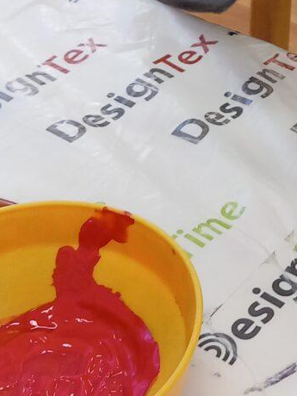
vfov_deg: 20.1
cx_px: 404
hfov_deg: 14.9
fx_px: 1075
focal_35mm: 94
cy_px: -17
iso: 125
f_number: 1.8
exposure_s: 1/50
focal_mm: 4
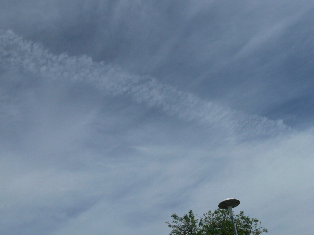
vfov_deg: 40.7
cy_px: 118
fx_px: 317
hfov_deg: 52.6
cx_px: 157
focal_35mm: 35
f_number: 8
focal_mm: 7.4
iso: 80
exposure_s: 1/640
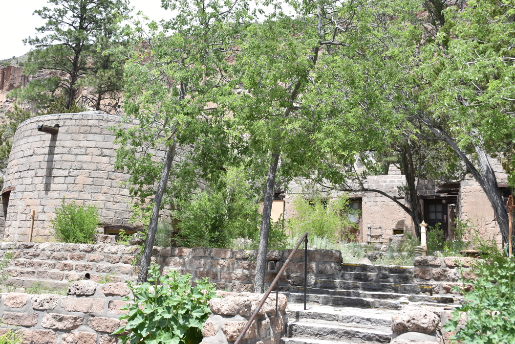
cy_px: 165
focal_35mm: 34
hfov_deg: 55.7
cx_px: 228
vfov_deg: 38.9
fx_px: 486
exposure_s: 1/160
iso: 100
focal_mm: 28
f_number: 7.1
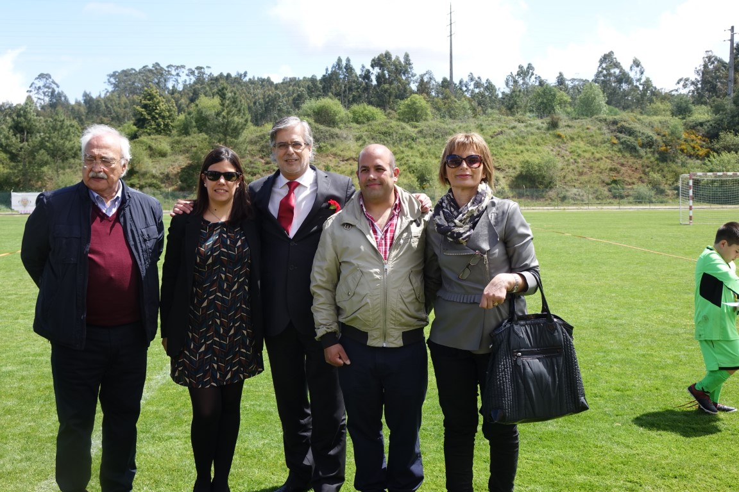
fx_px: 801
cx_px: 370
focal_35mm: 39
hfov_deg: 49.6
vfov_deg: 34.2
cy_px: 246
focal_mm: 14.24
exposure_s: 1/400
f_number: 4
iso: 100
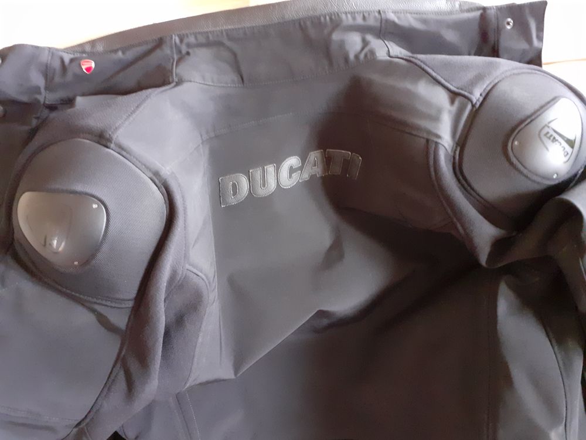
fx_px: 457
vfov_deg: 51.4
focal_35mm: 27
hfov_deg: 65.3
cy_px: 220
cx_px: 293
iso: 500
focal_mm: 3.6
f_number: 1.9
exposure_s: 1/20
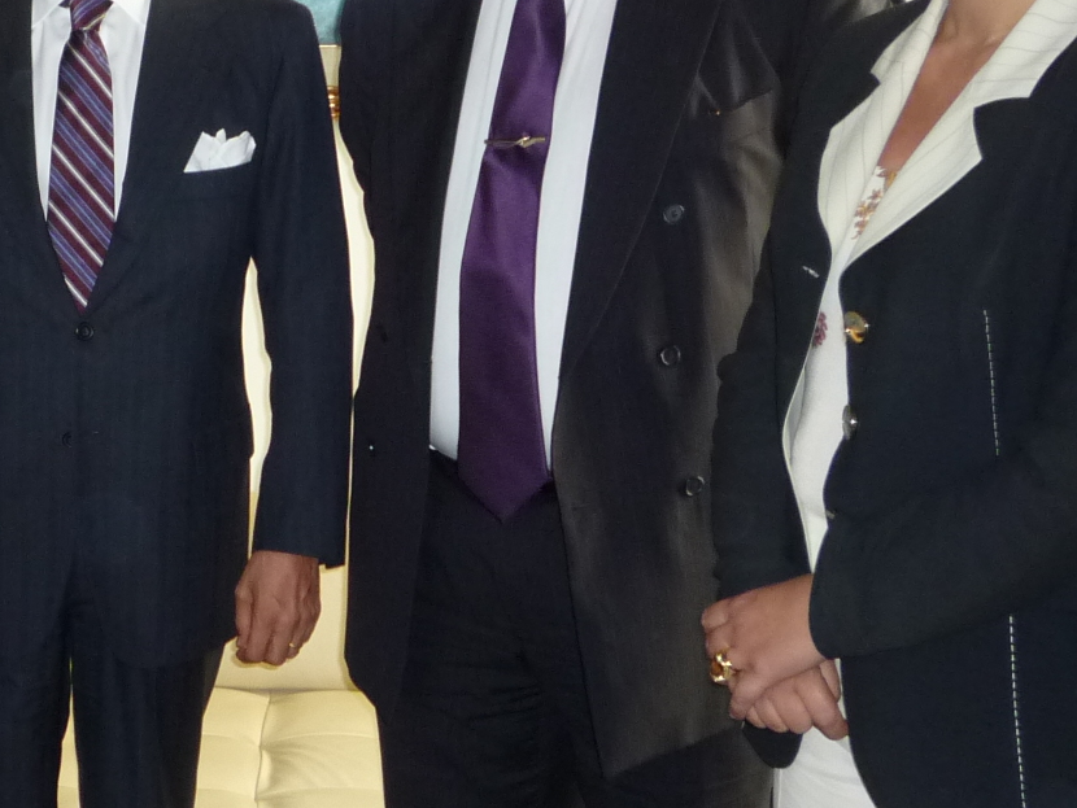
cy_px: 355
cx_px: 115
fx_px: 2303
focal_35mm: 74
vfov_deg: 19.9
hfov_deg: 25.5
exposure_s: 1/30
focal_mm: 5.2
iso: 200
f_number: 3.3
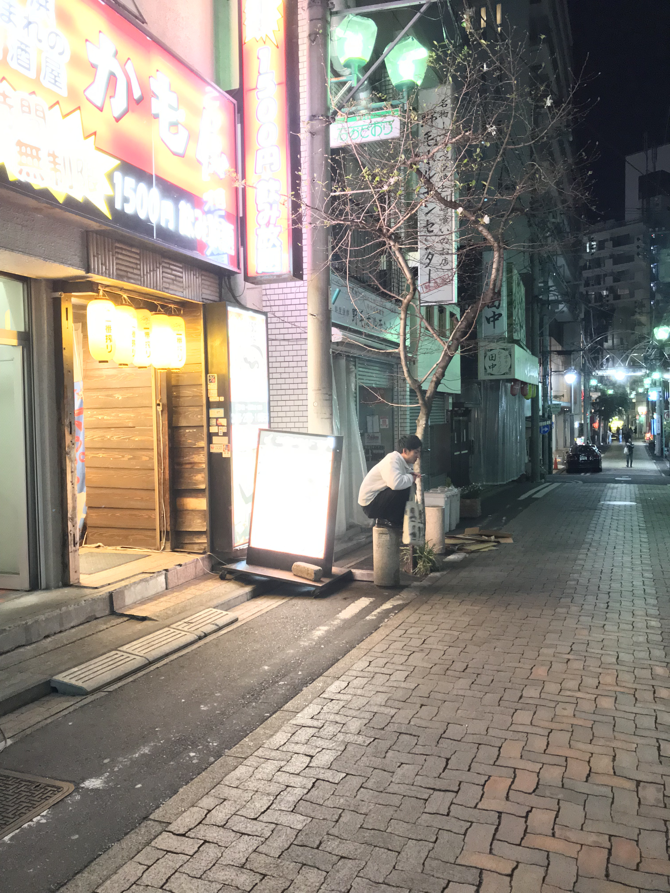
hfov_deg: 49.7
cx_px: 335
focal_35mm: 28
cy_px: 446
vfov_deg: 63.4
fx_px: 723
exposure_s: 1/17
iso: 200
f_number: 1.8
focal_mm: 3.99
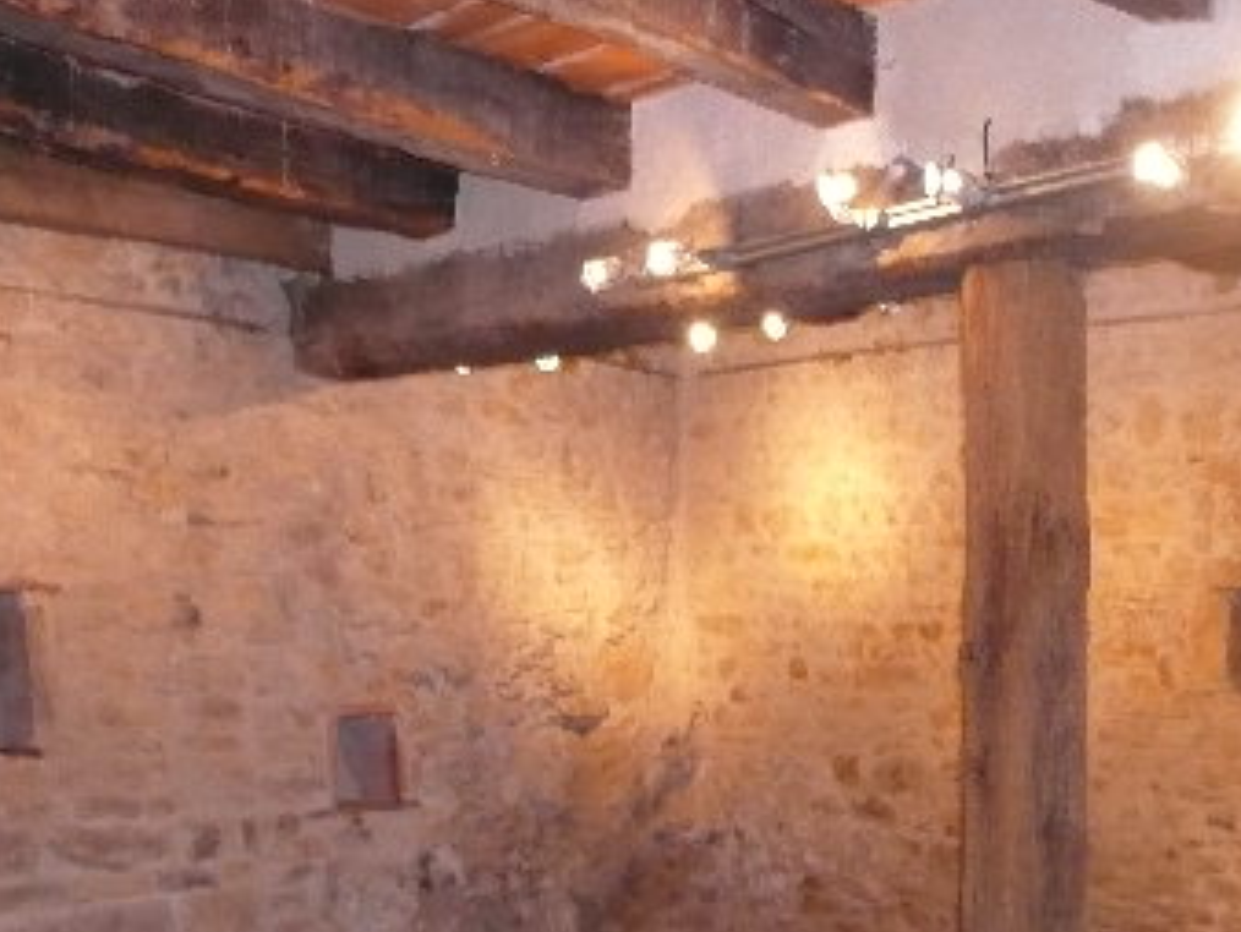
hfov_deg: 36.1
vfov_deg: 27.4
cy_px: 638
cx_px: 690
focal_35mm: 53
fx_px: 1901
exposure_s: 1/30
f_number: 2.8
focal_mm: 4.6
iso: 400
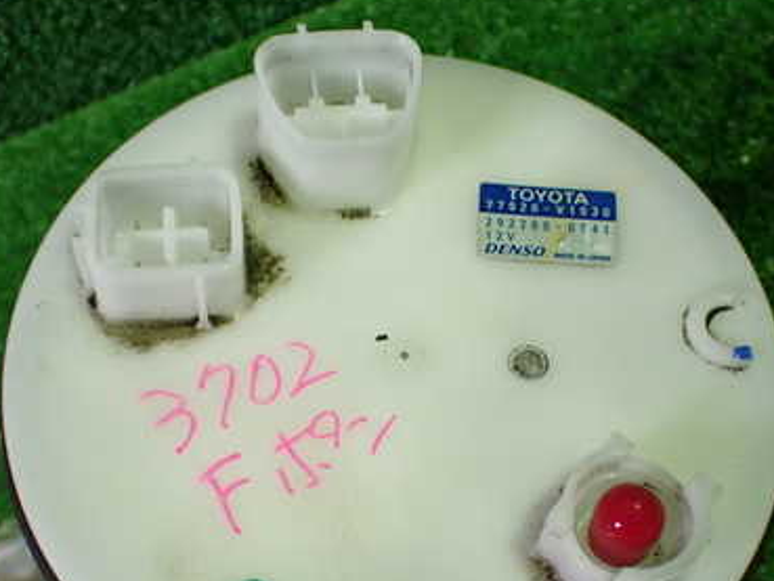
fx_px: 1163
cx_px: 434
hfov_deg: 36.8
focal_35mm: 52
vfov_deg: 27.8
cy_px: 407
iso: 800
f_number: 2.4
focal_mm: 5.79
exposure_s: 1/125
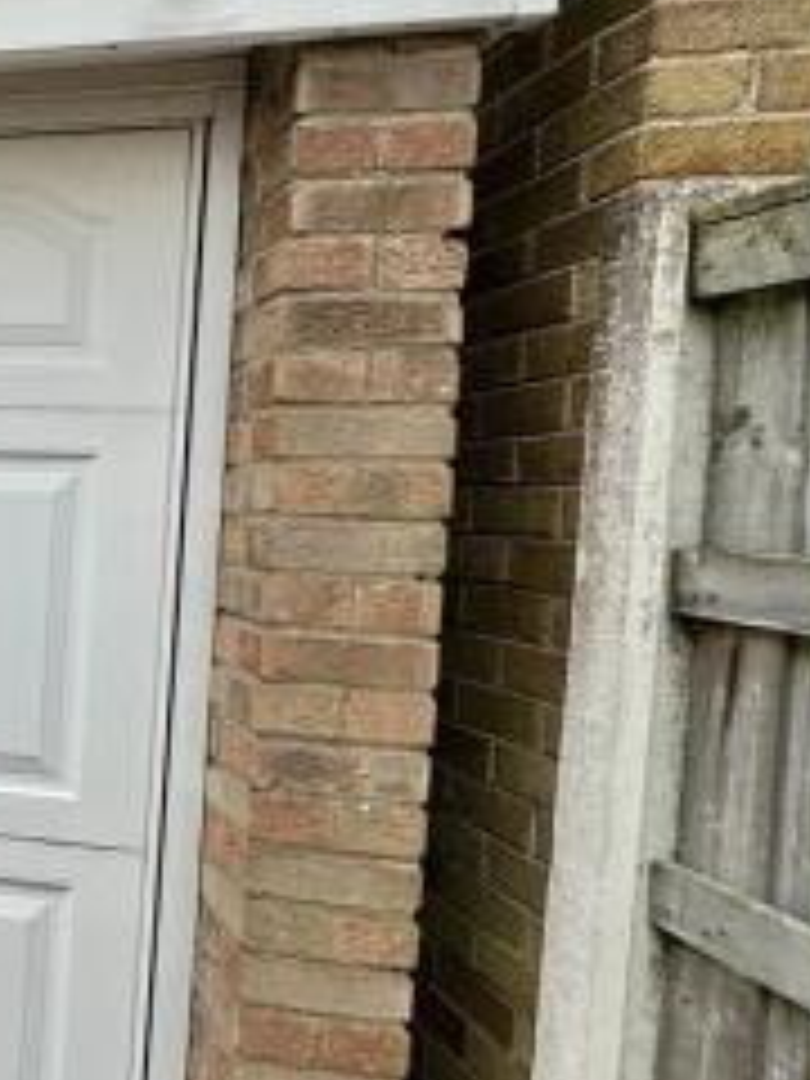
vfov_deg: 54.0
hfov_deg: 27.9
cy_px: 551
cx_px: -407
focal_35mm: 34
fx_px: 1061
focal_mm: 2.22
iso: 40
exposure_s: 1/734
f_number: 2.2
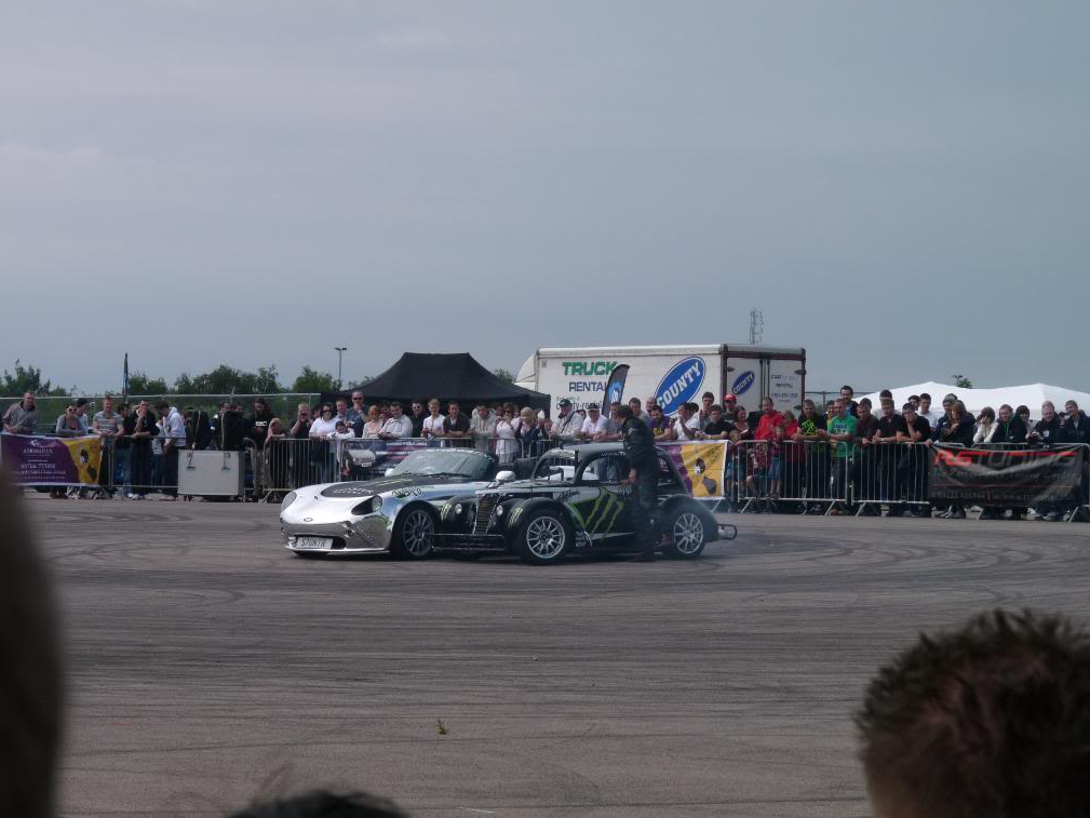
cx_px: 548
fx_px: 4283
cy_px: 411
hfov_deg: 14.5
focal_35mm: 136
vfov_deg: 10.9
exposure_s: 1/800
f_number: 5
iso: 100
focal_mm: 23.7
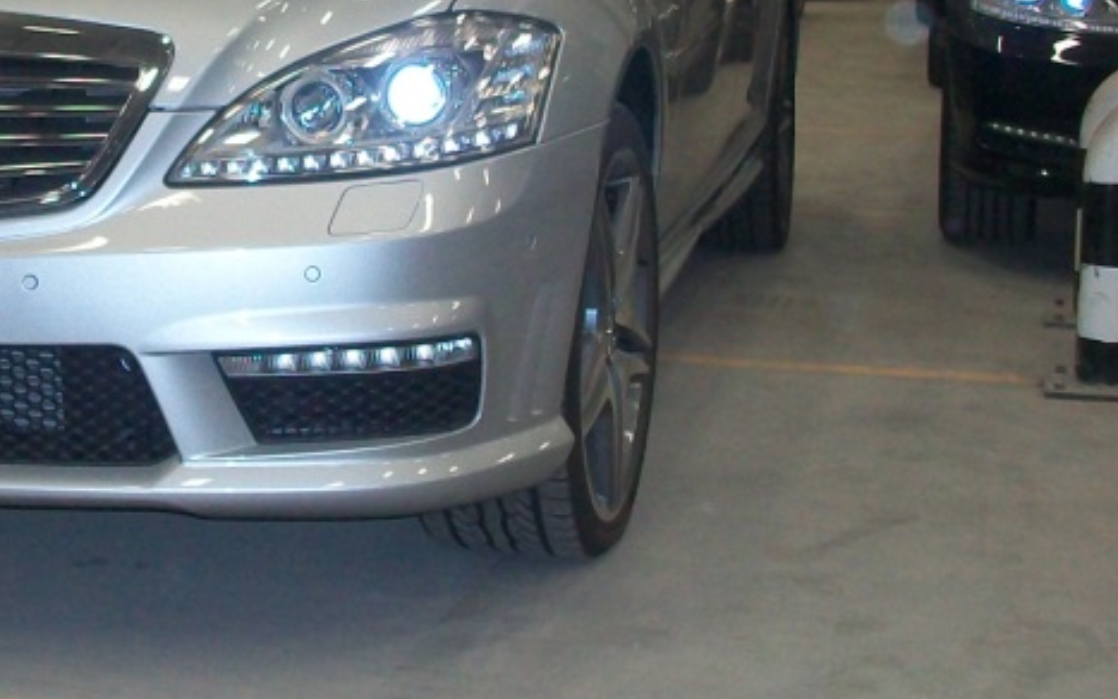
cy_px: 34
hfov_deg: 25.6
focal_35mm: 79
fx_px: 2407
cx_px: 182
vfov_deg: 16.3
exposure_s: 1/60
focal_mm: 5.7
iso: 160
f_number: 2.8
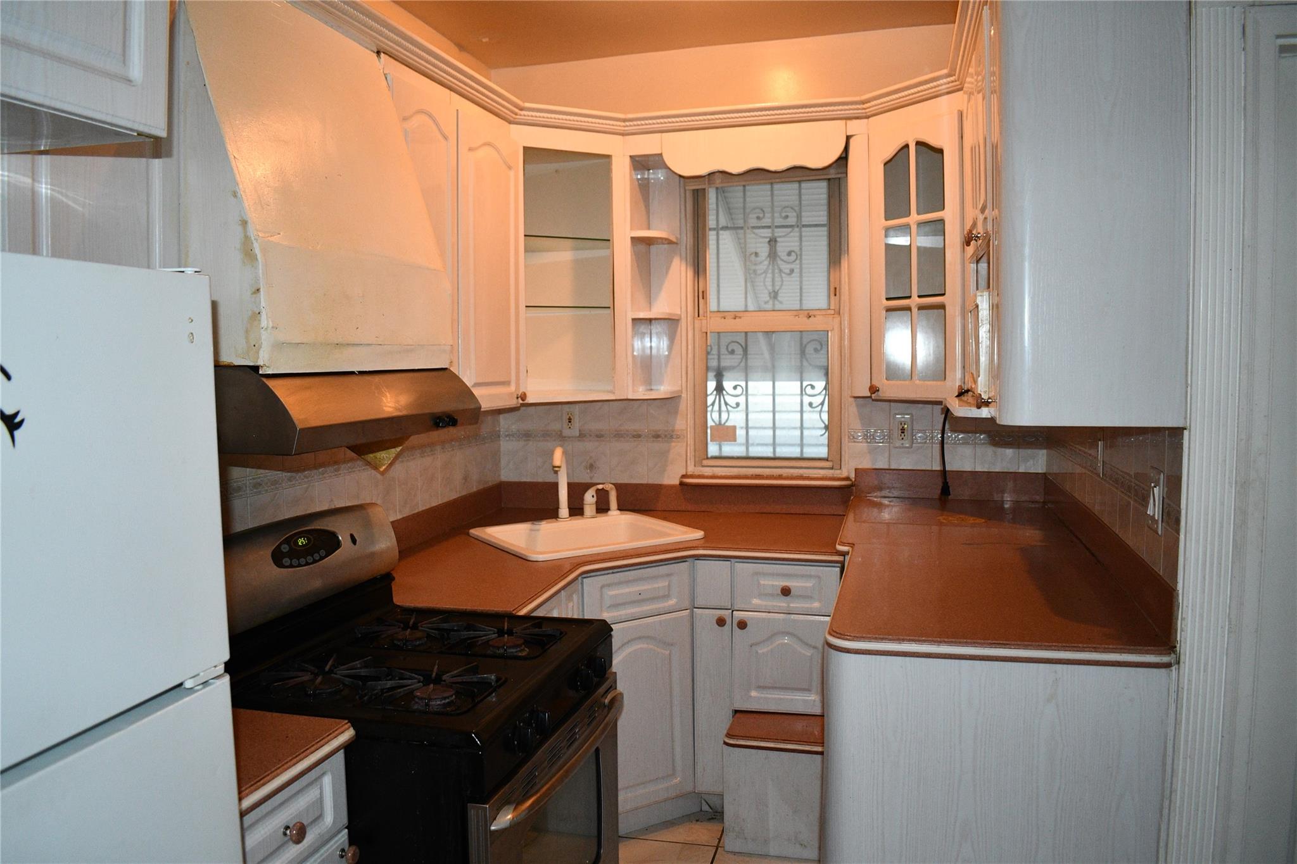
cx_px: 648
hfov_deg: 67.4
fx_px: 973
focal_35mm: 27
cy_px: 432
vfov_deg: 47.9
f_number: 3.5
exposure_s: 1/60
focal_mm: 18
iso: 1800
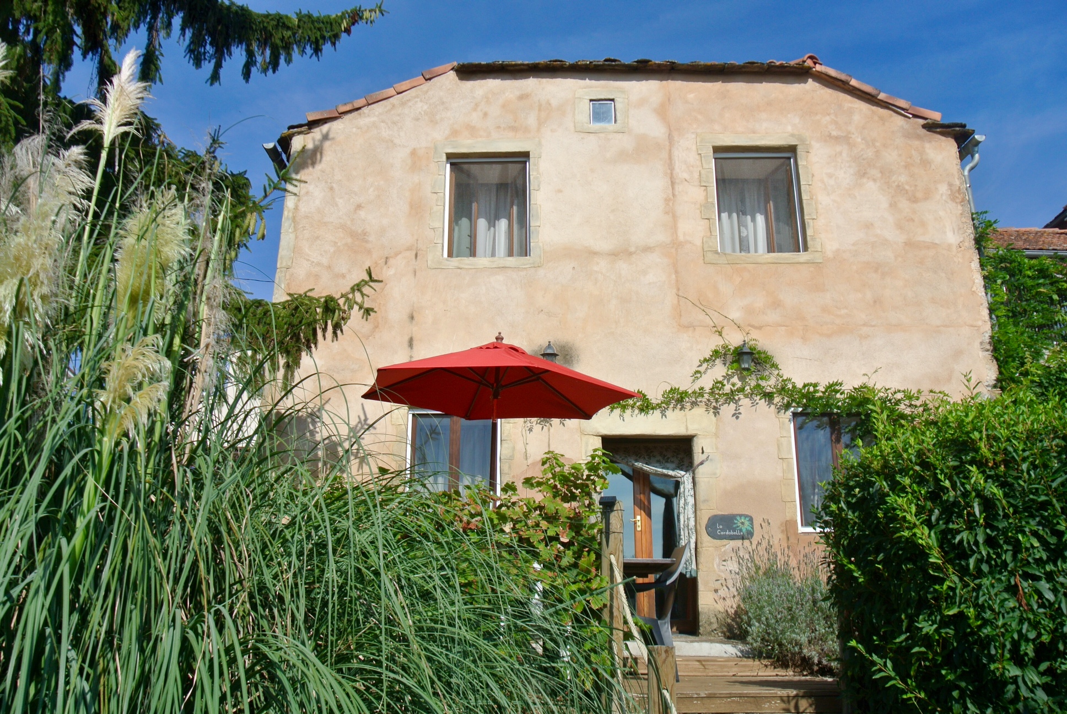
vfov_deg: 43.7
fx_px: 890
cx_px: 534
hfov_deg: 61.9
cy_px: 357
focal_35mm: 30
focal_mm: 11.4
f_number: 5.6
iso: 100
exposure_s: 1/500
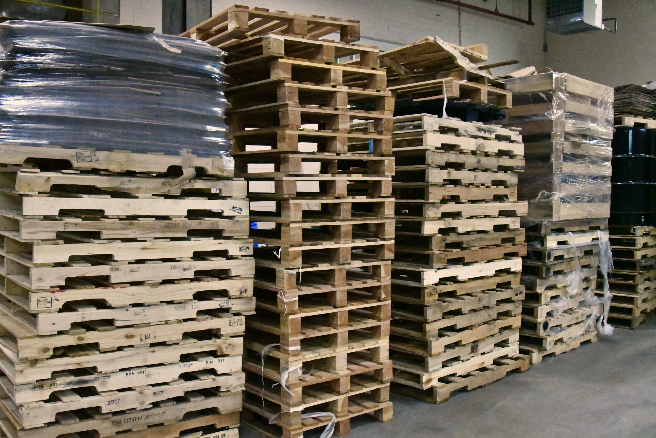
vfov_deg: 36.9
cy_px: 219
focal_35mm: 36
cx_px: 328
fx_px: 656
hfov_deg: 53.1
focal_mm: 24
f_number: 10
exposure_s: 1/400
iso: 25600
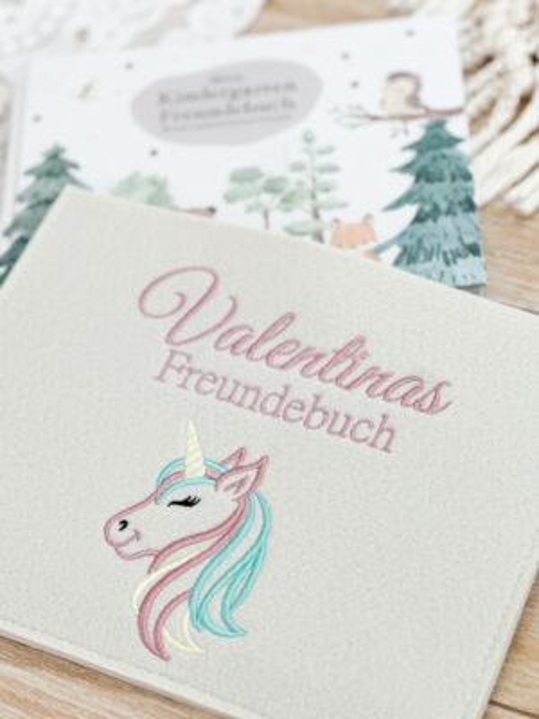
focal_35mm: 77
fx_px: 1599
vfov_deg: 25.3
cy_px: 360
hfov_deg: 19.1
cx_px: 270
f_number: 2.8
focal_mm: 9
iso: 40
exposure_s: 1/120
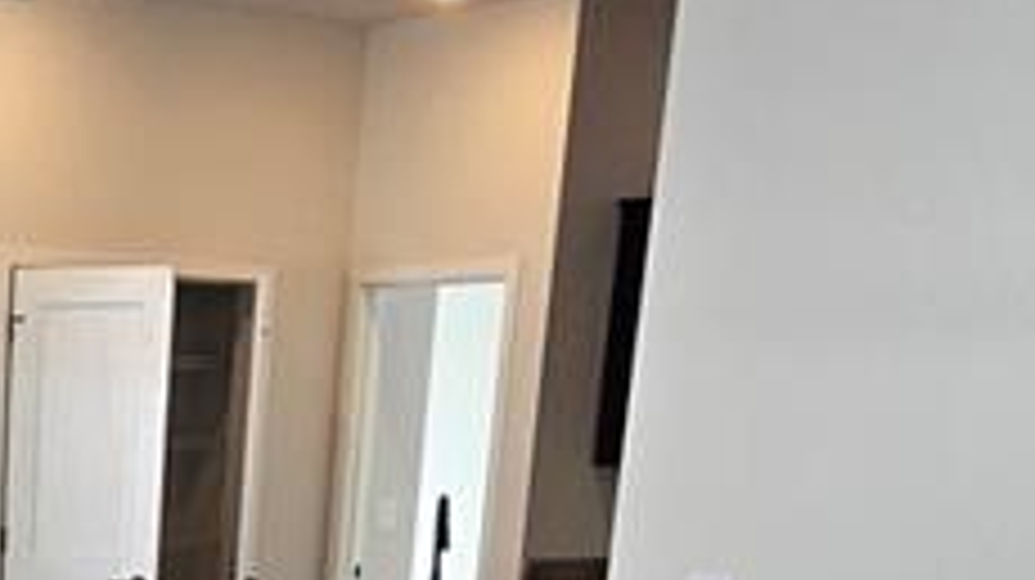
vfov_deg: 13.8
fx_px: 2029
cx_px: -99
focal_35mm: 74
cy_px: 1169
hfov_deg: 26.4
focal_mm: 2.2
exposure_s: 1/60
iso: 100
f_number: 2.2
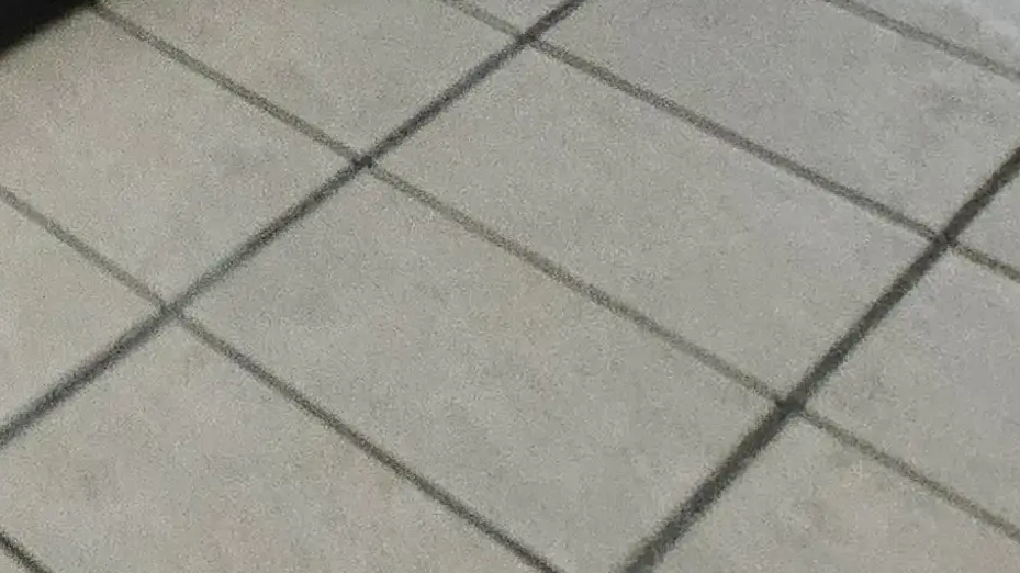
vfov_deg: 16.0
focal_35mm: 61
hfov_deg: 20.6
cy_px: -521
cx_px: -907
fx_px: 1649
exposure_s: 1/60
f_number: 2.2
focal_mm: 1.74
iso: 100
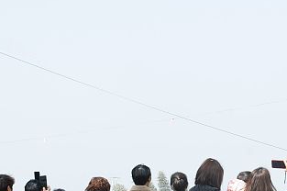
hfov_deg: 9.7
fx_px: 1680
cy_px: 7
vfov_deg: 6.5
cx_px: 249
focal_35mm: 211
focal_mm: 55
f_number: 9
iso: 200
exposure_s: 1/160
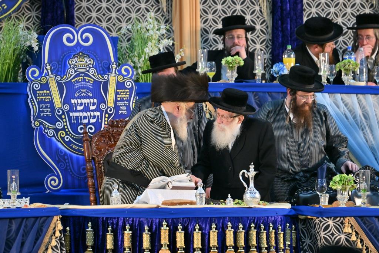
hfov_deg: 6.9
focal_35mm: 300
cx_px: 190
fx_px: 3157
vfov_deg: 4.6
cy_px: 126
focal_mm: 200
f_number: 2.8
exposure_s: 1/320
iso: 400
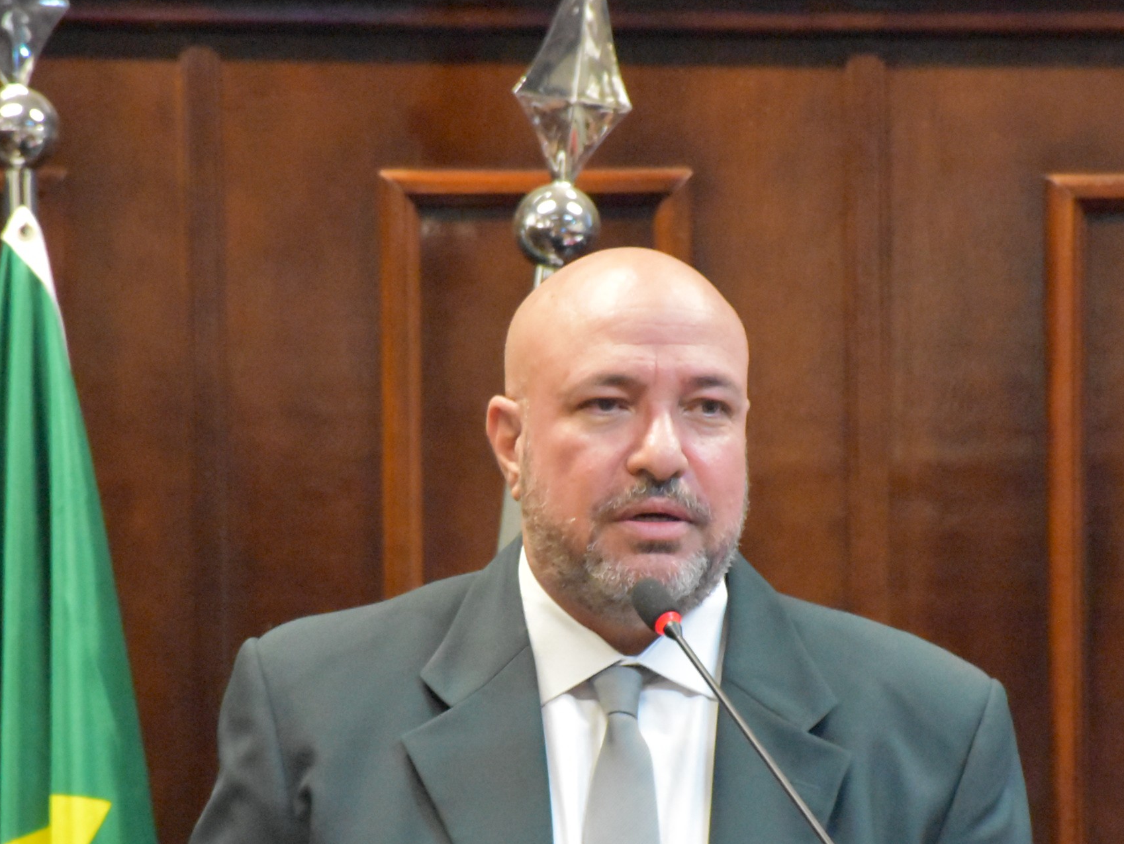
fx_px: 11561
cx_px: 564
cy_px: 592
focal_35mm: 356
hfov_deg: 5.6
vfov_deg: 4.2
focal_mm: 140
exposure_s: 1/80
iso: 12800
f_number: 5.6
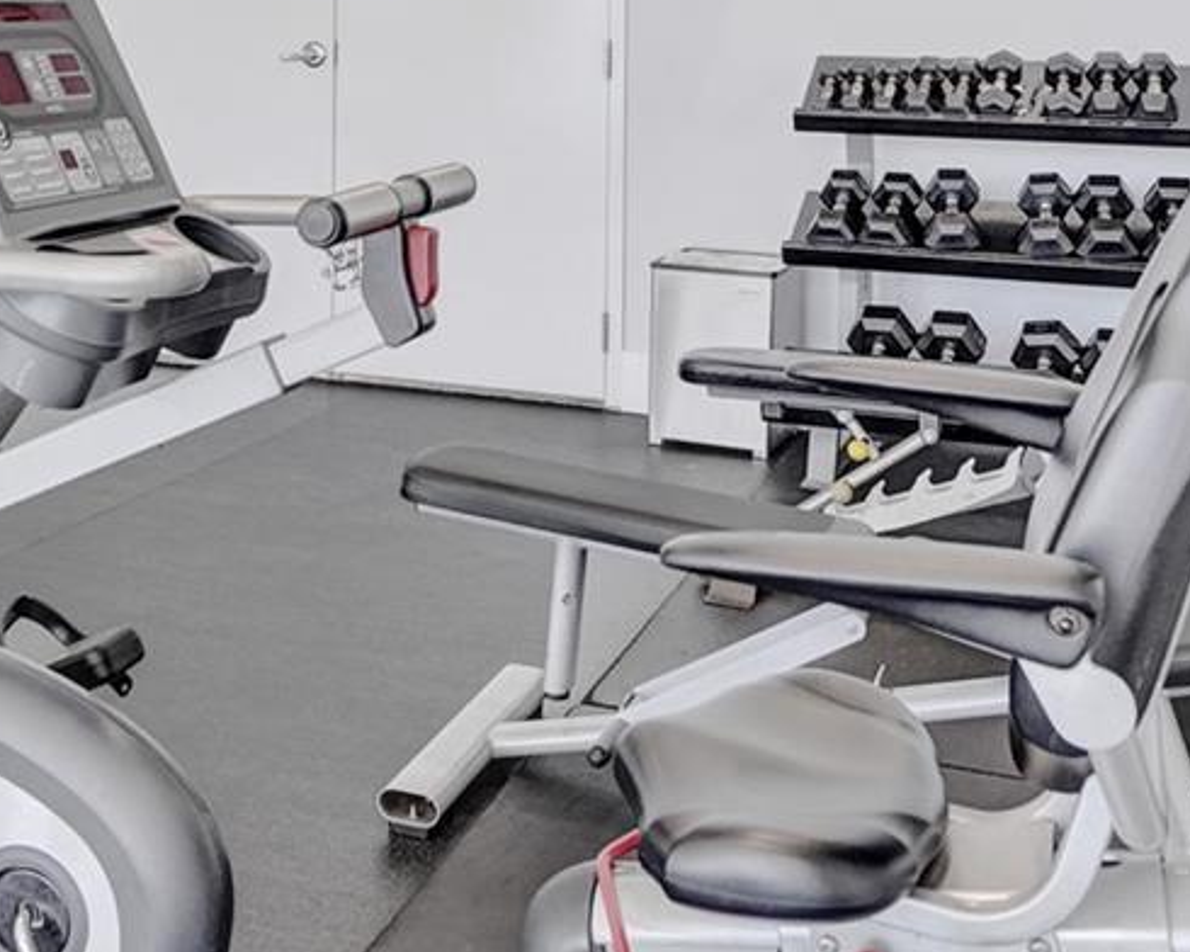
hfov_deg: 36.7
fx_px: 1726
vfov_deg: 28.7
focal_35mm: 49
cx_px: 233
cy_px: -29
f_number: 5
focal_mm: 16
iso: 2500
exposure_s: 1/200
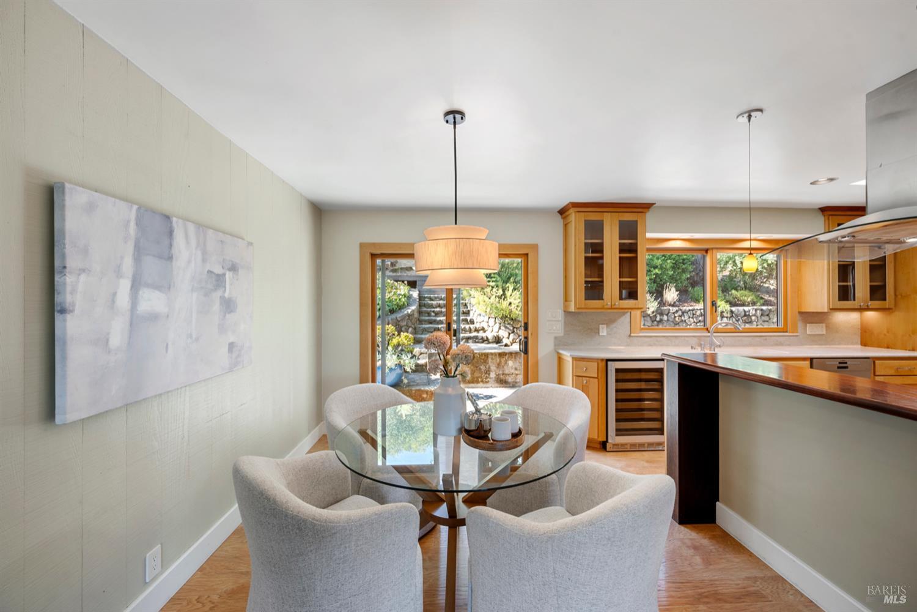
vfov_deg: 81.2
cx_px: 458
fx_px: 357
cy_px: 306
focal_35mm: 14
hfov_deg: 104.3
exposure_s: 1/3
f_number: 8
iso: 320
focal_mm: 14
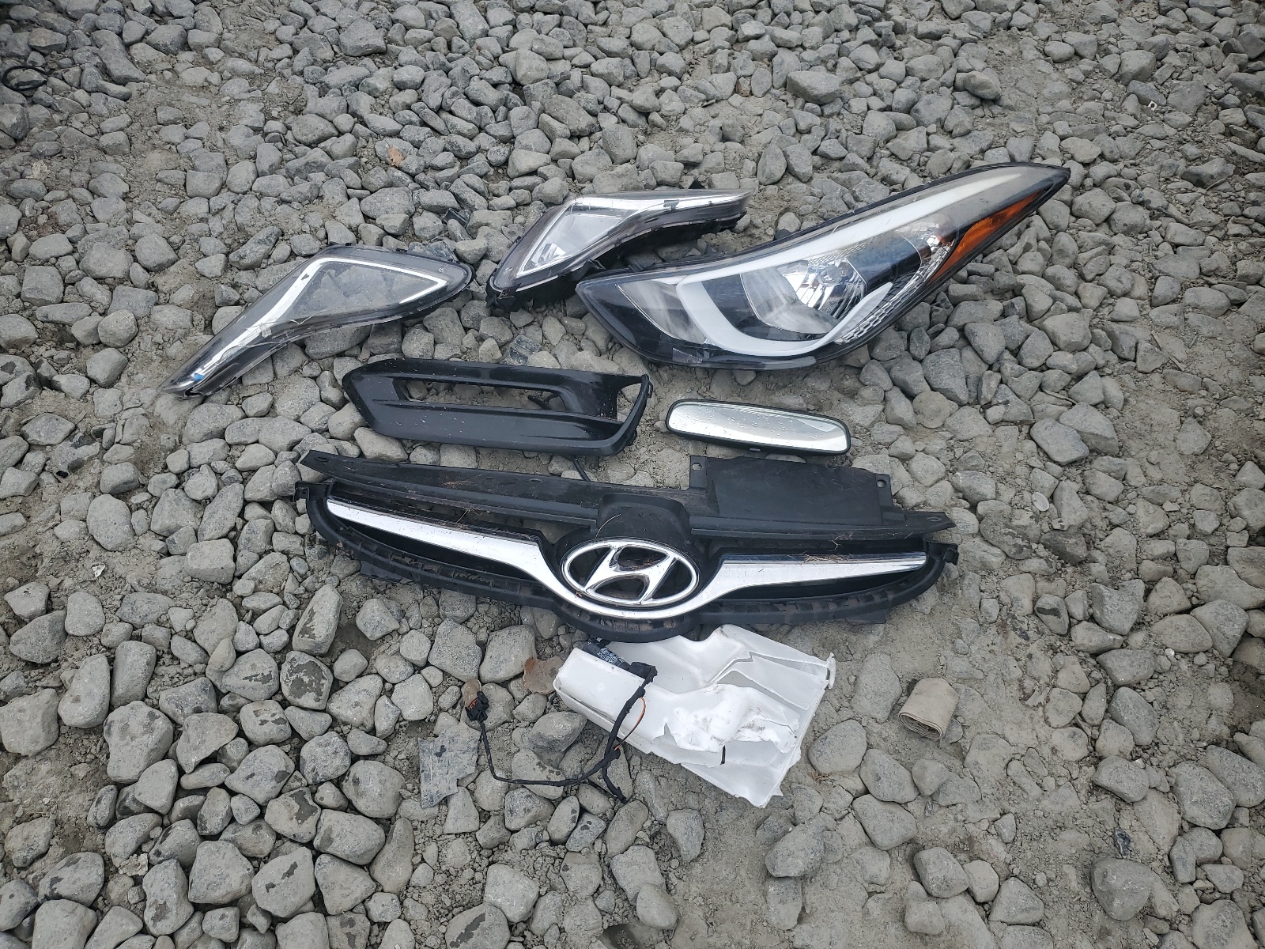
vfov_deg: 53.1
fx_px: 950
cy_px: 474
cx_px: 632
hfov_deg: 67.3
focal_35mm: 26
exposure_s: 1/2000
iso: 50
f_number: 1.5
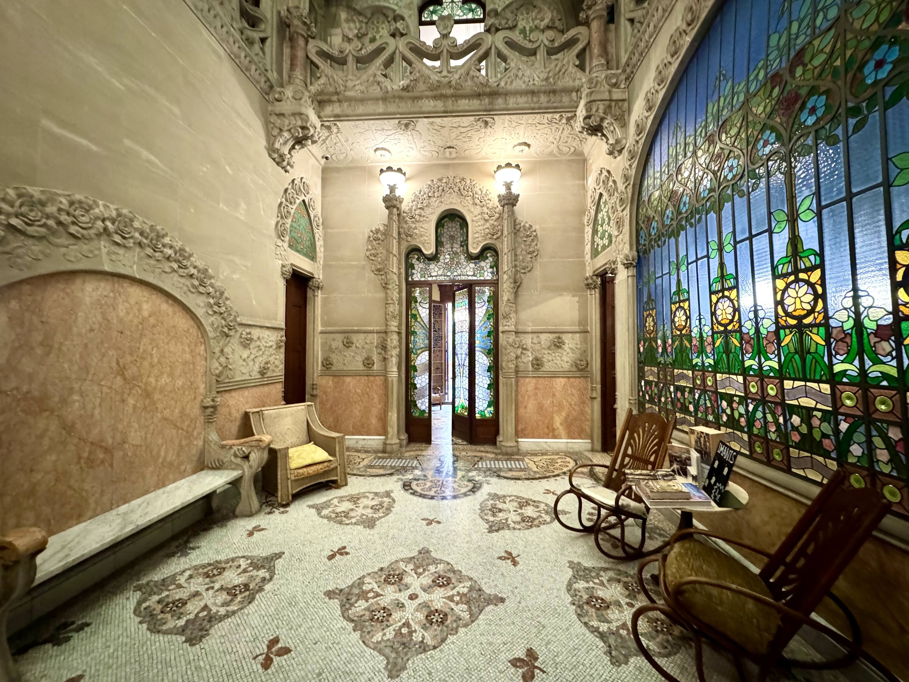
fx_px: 368
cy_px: 341
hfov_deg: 102.1
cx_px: 454
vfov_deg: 85.7
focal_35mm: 14
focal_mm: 2.22
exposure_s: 1/33
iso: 1000
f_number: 2.2
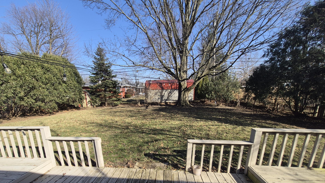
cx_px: 156
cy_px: 121
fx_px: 129
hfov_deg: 103.0
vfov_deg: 68.7
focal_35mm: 15
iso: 40
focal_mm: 1.74
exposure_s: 1/1056
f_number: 2.2
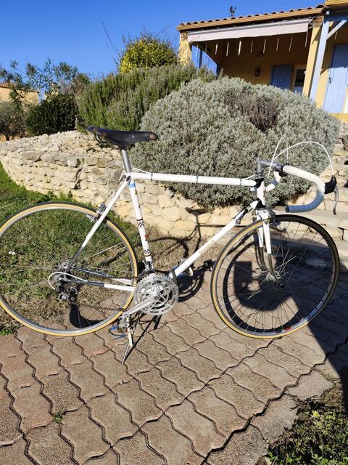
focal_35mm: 23
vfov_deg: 73.9
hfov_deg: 58.9
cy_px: 232
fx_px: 308
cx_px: 174
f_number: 1.65
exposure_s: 1/1486
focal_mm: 6.14
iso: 50
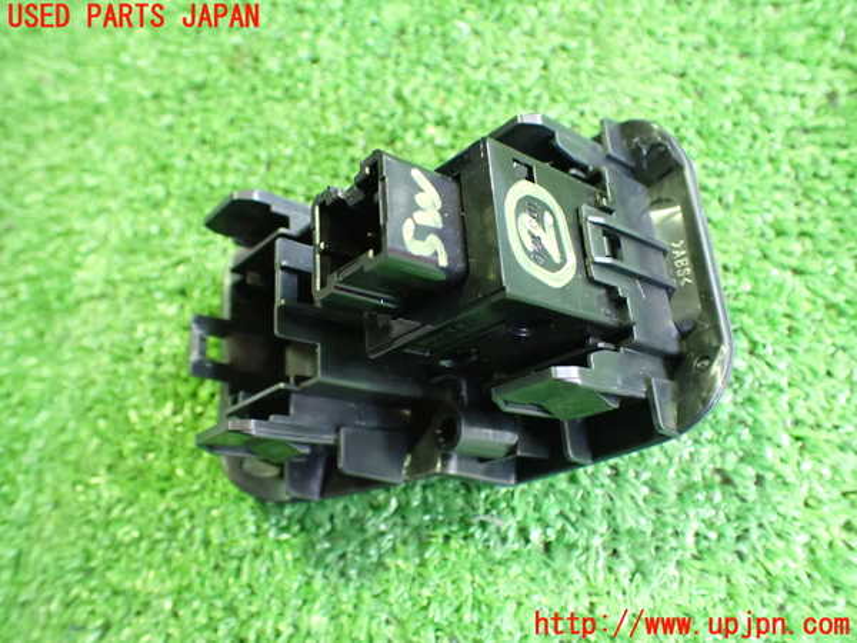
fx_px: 743
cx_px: 428
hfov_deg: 60.0
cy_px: 322
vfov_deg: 46.8
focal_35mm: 30
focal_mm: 5.4
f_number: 2.3
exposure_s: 1/30
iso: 1250
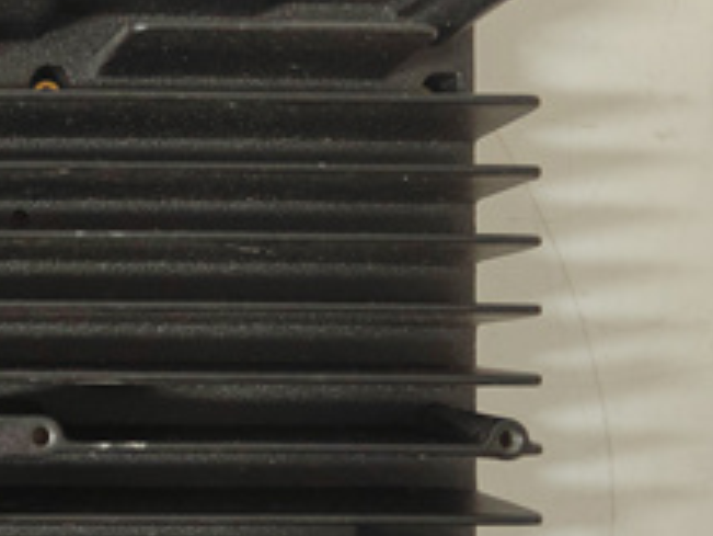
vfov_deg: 27.5
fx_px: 1092
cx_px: -69
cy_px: 317
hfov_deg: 32.0
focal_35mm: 53
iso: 1694
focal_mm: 5.52
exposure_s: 1/50
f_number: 1.9
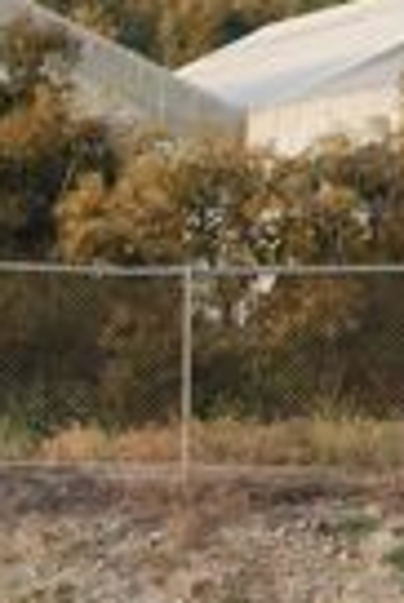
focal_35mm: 741
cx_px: -257
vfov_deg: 2.8
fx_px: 12447
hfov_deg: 1.9
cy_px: 798
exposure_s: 1/500
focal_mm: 105
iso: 400
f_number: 5.6
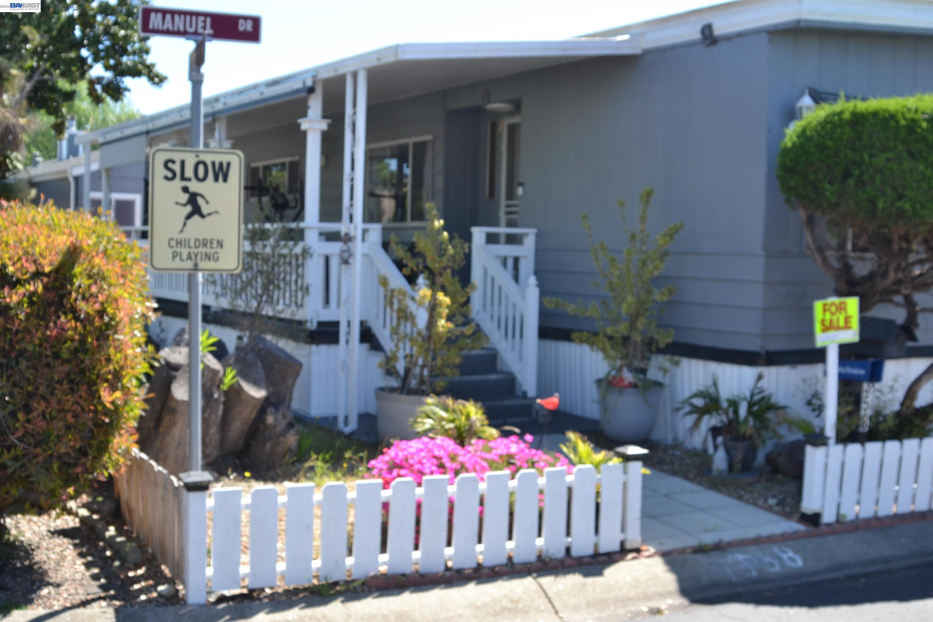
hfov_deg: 46.4
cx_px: 466
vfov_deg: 31.9
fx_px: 1088
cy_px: 311
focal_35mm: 42
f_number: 5.6
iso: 100
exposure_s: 1/125
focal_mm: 28
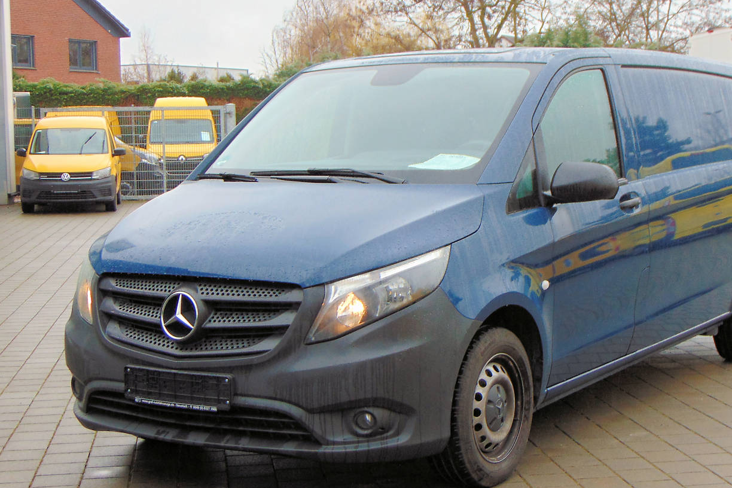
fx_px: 1383
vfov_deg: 20.0
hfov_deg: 29.6
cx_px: 421
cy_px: 258
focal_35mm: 68
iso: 80
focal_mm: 9
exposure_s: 1/60
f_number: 3.5
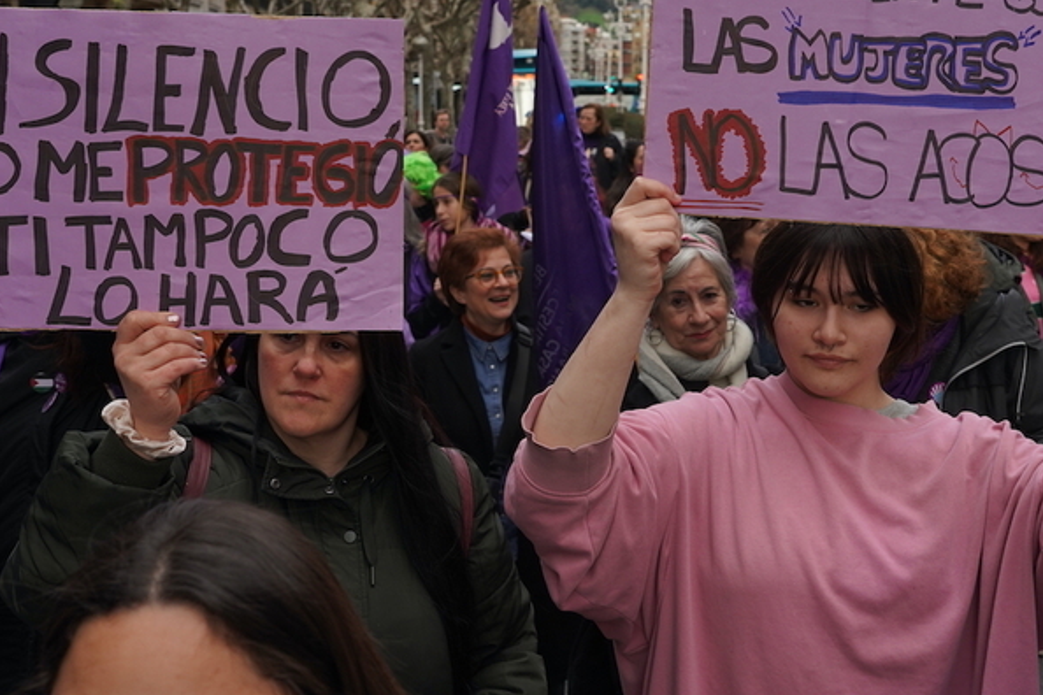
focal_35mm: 52
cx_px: 586
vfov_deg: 26.0
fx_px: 1506
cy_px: 370
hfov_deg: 38.1
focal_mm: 33
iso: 400
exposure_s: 1/200
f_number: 7.1
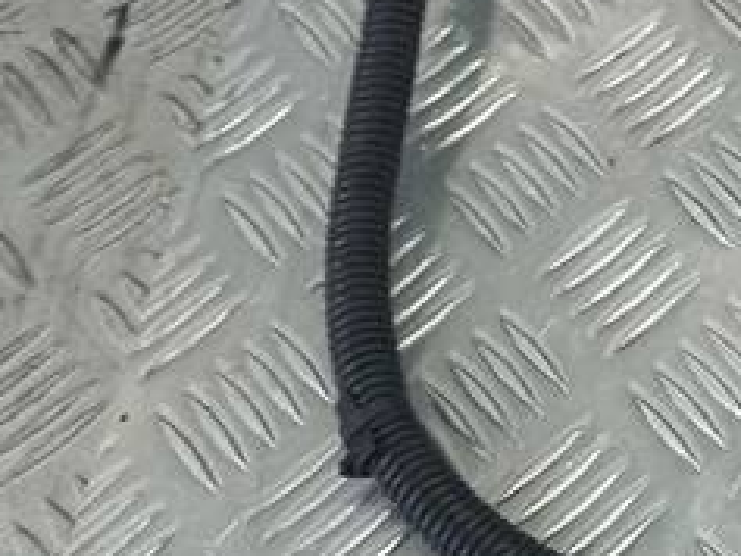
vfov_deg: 12.9
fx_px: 2313
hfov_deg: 15.7
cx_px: 1301
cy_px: -300
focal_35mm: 108
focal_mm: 4.6
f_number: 1.8
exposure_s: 1/50
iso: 64
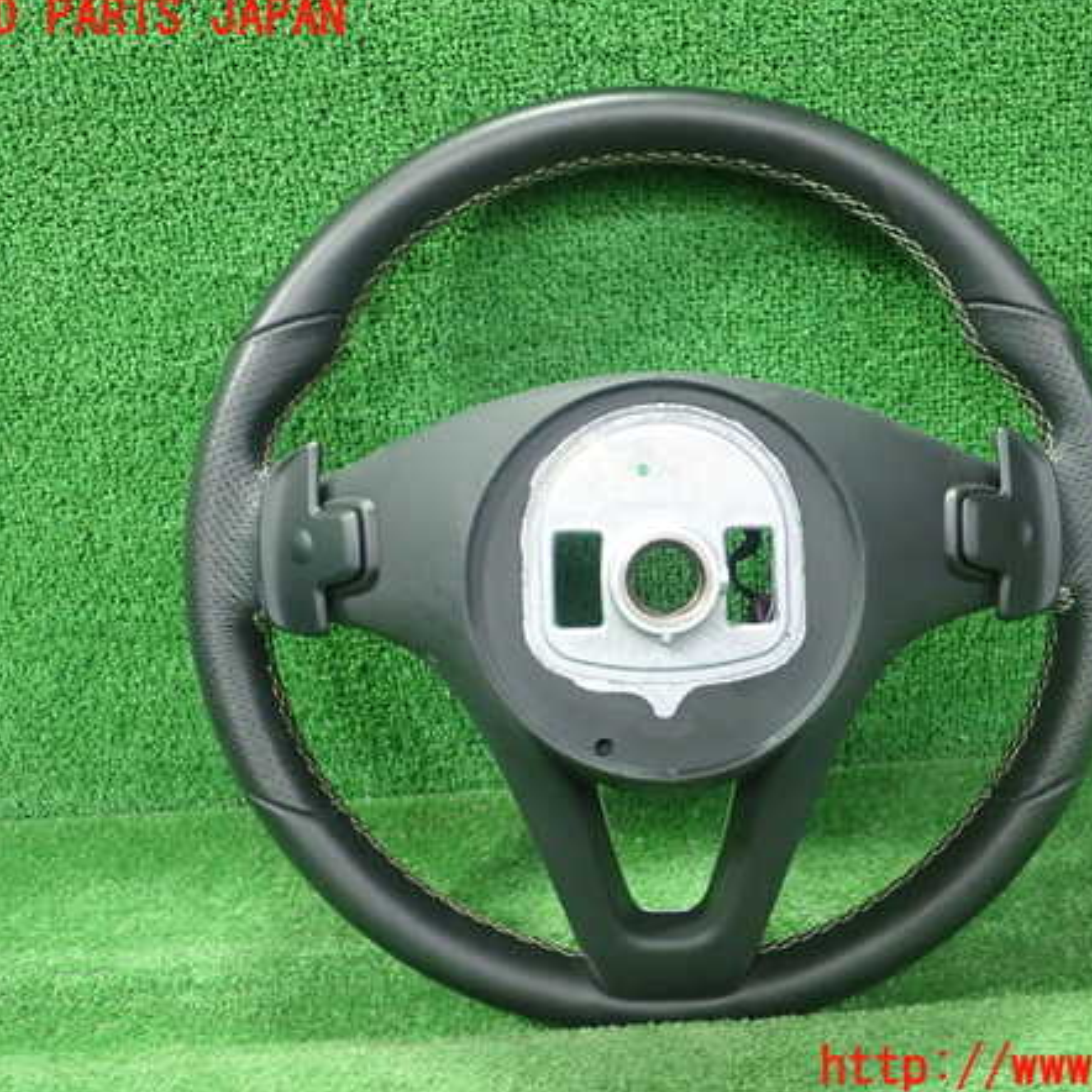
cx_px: 637
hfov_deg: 45.9
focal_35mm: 36
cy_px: 544
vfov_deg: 46.0
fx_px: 1285
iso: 800
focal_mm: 5.5
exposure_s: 1/125
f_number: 2.3
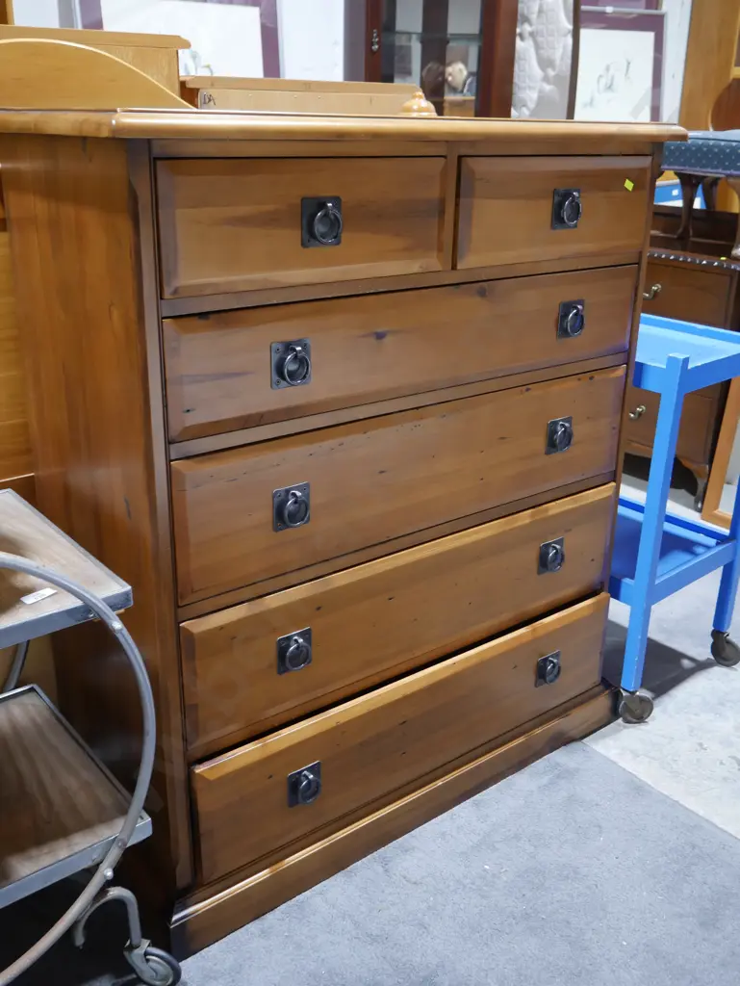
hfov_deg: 41.8
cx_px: 370
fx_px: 968
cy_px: 493
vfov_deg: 53.9
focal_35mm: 34
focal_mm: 17
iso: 800
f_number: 4
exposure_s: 1/60
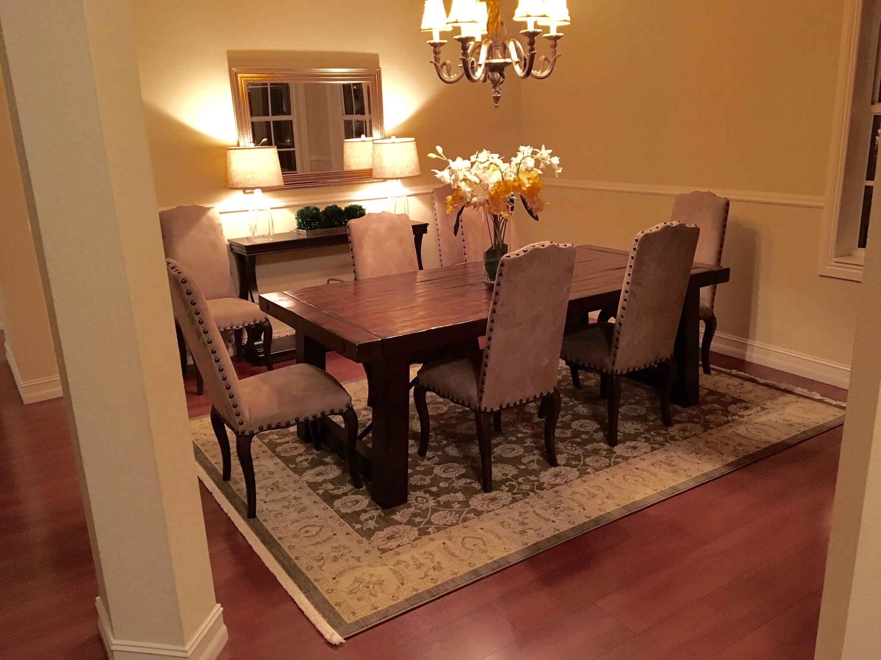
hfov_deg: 61.7
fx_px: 738
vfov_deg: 48.2
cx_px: 440
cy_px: 330
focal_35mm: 29
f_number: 2.2
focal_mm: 4.15
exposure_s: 1/15
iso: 250
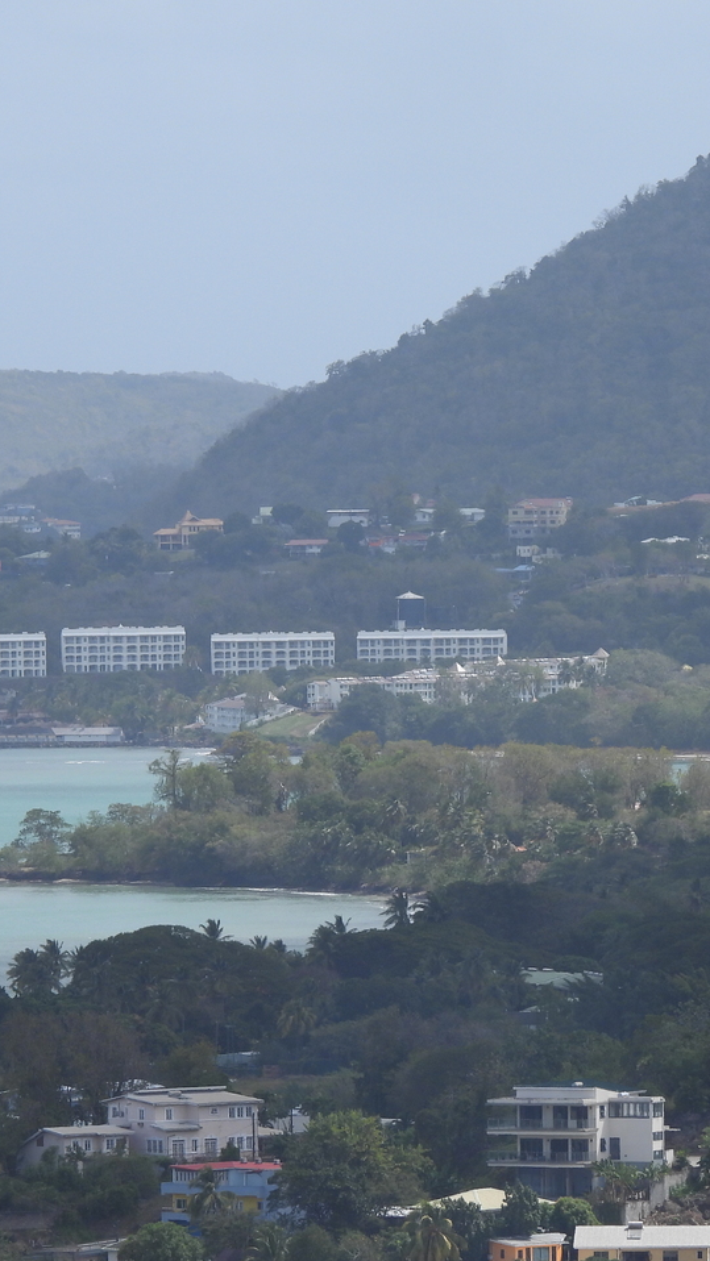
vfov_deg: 4.6
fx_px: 15594
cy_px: 630
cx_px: 368
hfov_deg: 2.6
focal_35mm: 466
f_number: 5
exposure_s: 1/800
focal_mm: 57.1
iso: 100
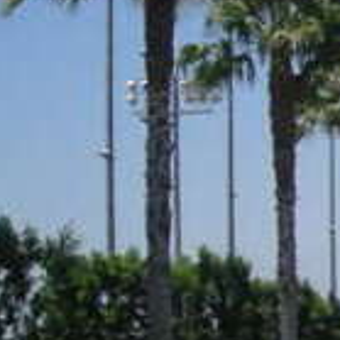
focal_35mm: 178
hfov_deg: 8.8
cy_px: 325
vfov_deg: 9.8
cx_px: 849
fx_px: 1978
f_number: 5.7
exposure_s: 1/250
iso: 50
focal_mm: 5.7
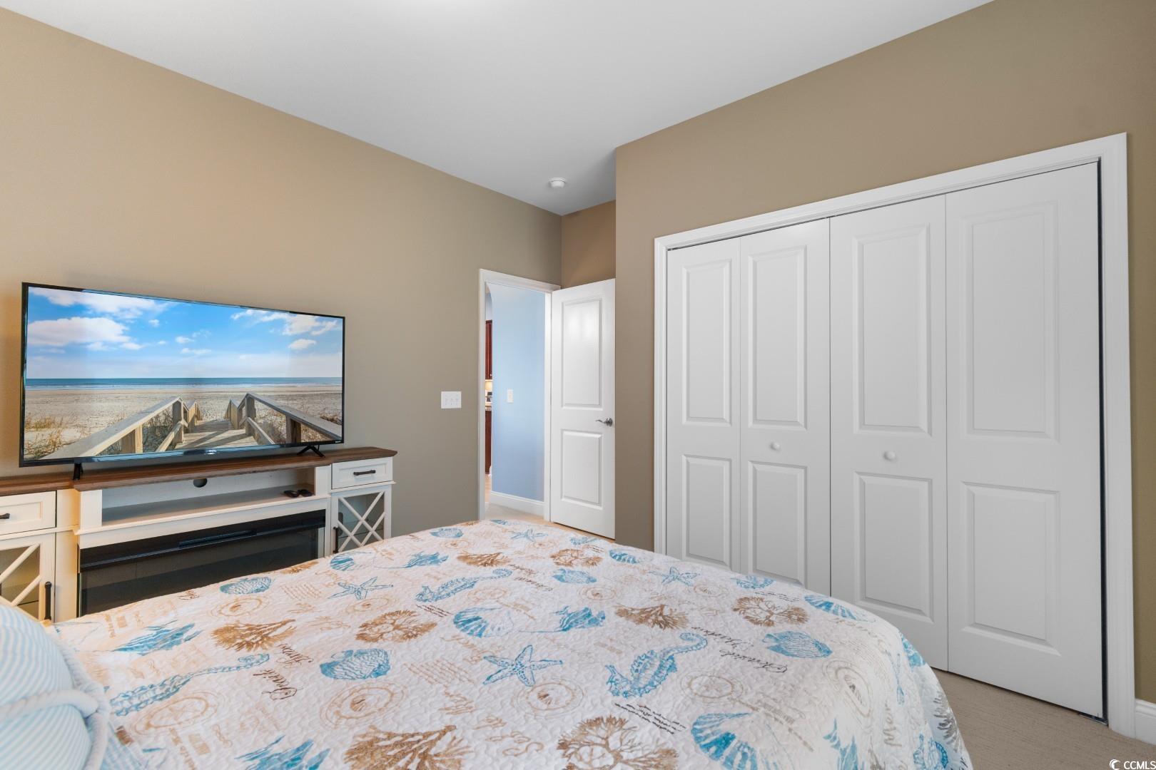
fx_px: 482
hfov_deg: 100.4
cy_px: 385
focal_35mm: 15
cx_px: 578
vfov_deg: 77.3
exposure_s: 1/6
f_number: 4.5
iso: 100
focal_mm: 10
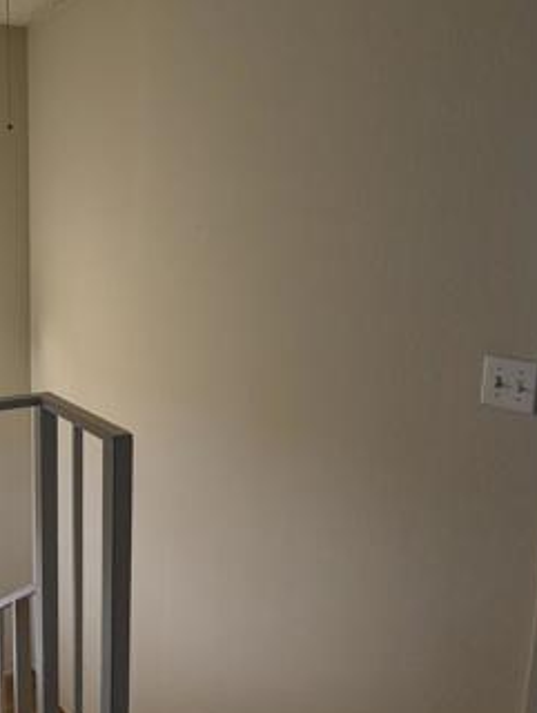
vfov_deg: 56.7
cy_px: 350
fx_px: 660
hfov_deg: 40.2
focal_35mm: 32
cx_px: 33
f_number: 2.2
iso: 72
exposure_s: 1/60
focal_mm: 2.35
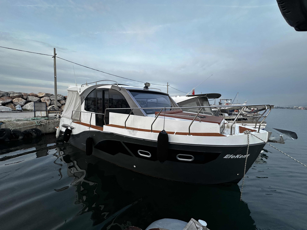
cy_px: 115
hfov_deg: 102.1
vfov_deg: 85.7
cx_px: 154
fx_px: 124
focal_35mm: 14
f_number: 2.2
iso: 64
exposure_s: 1/99
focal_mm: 2.22
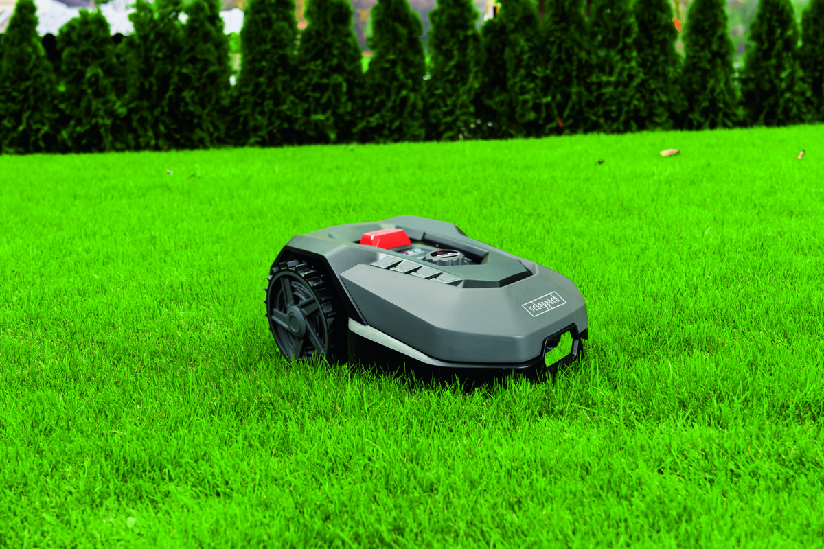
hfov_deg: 30.5
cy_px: 274
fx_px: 1511
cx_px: 412
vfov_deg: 20.6
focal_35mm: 66
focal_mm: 44
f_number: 4
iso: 100
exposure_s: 1/125
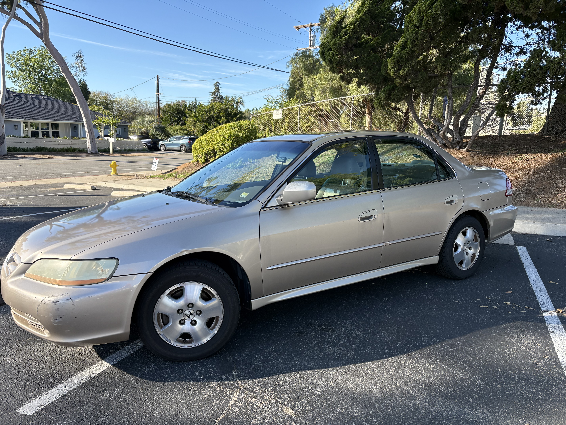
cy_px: 212
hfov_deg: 67.3
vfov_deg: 53.1
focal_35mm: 26
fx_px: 425
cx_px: 283
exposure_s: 1/1175
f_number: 1.6
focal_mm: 5.96
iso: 64
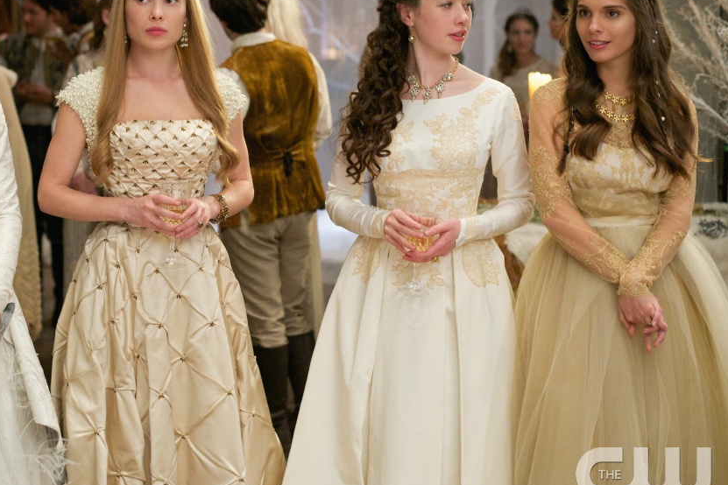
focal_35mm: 65
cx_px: 258
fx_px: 1314
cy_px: 204
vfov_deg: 20.9
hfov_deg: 30.8
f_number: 2.8
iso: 2500
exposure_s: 1/100
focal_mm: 50
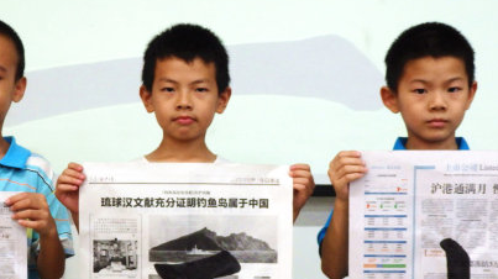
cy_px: 192
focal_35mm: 56
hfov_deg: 37.1
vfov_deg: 21.3
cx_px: 208
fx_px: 739
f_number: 3.3
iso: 200
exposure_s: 1/60
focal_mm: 5.5
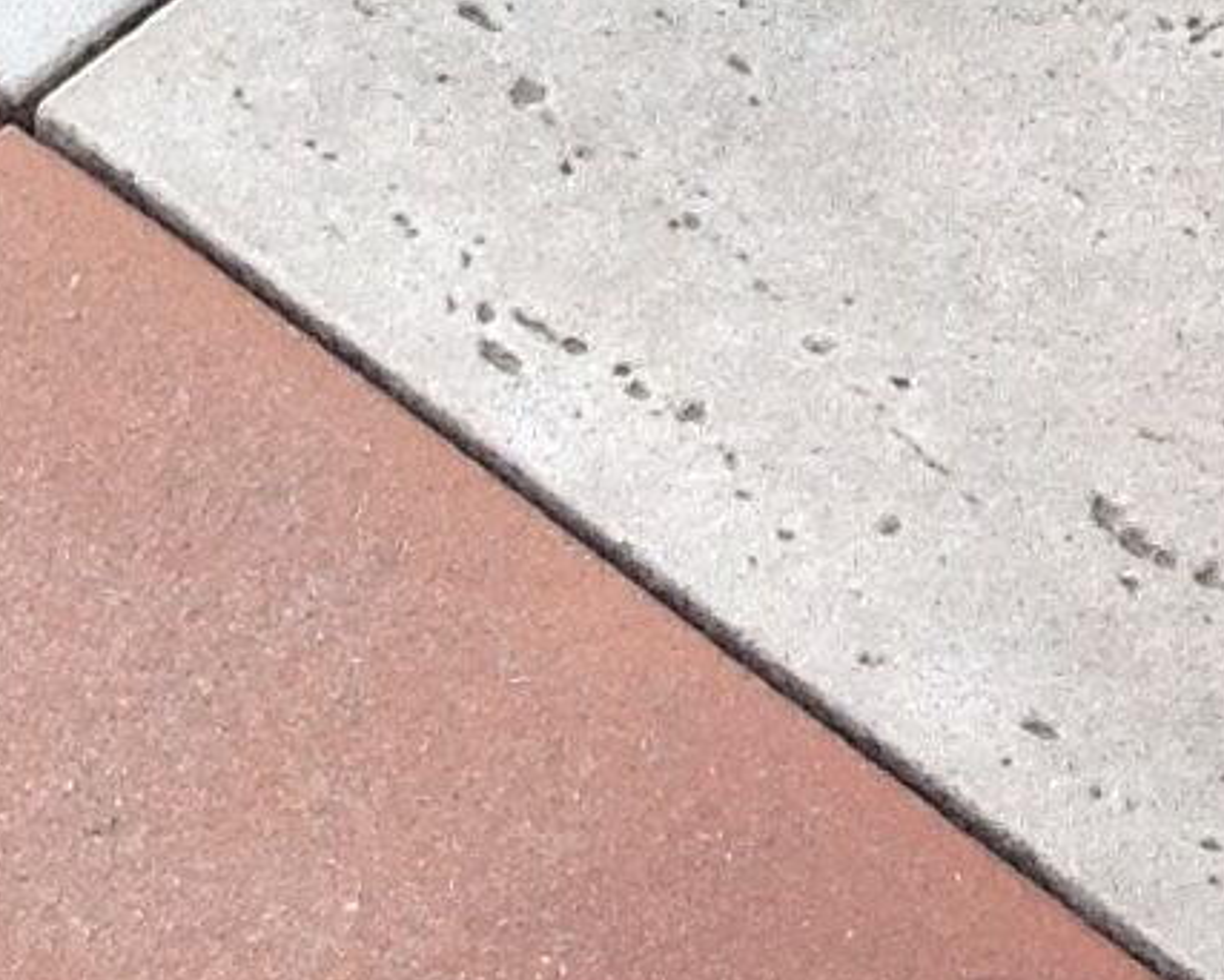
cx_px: 920
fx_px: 7502
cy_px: -1711
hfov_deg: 9.3
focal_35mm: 207
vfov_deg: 6.9
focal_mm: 4.28
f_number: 2.4
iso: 50
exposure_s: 1/210
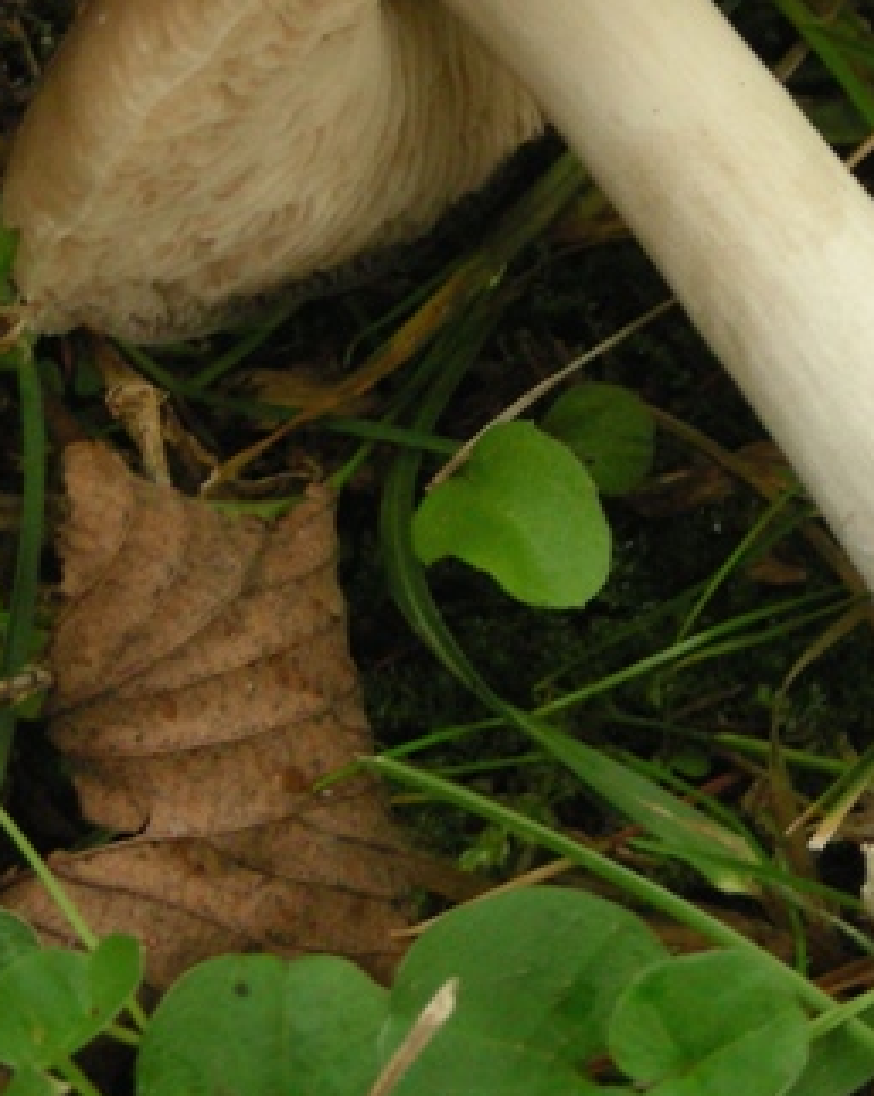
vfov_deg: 11.3
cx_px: 826
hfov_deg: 9.0
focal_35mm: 170
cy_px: 231
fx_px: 5505
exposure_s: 1/29.7
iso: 200
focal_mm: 11.7
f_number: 3.5
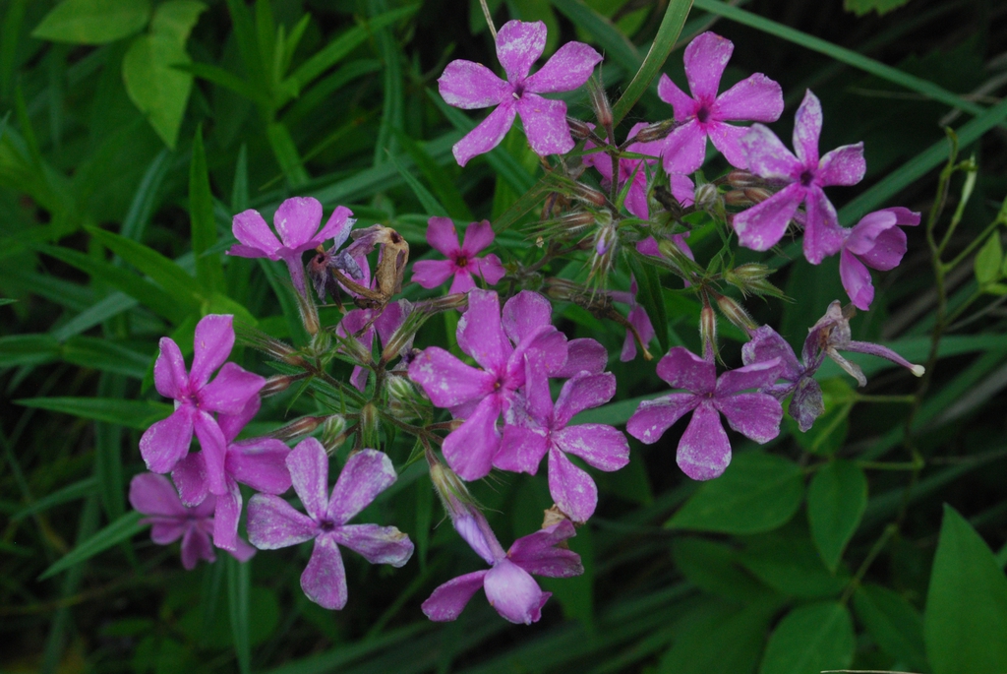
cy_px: 337
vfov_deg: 23.8
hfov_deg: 35.0
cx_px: 504
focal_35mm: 57
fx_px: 1596
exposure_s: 1/80
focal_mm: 38
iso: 800
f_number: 11
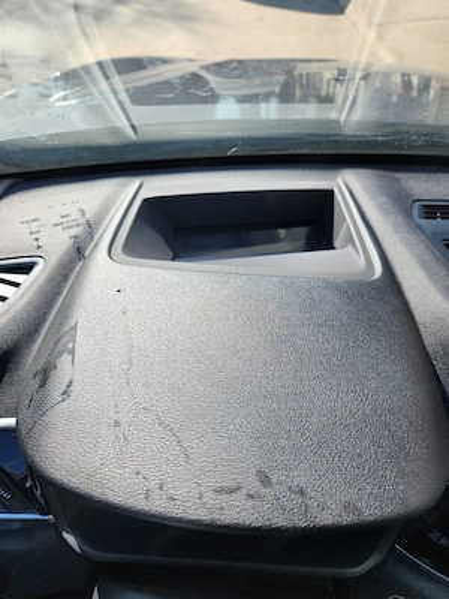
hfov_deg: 58.9
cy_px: 300
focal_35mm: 23
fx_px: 398
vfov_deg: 73.9
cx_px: 224
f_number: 1.8
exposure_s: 1/370
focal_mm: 5.4
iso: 20
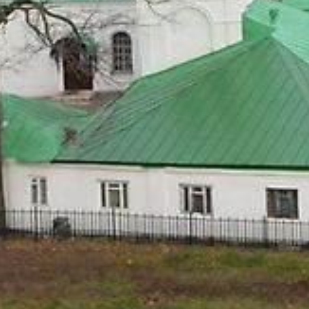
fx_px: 1707
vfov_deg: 9.8
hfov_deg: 9.8
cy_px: -245
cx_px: 574
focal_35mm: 169
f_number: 7.1
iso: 200
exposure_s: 1/200
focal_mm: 24
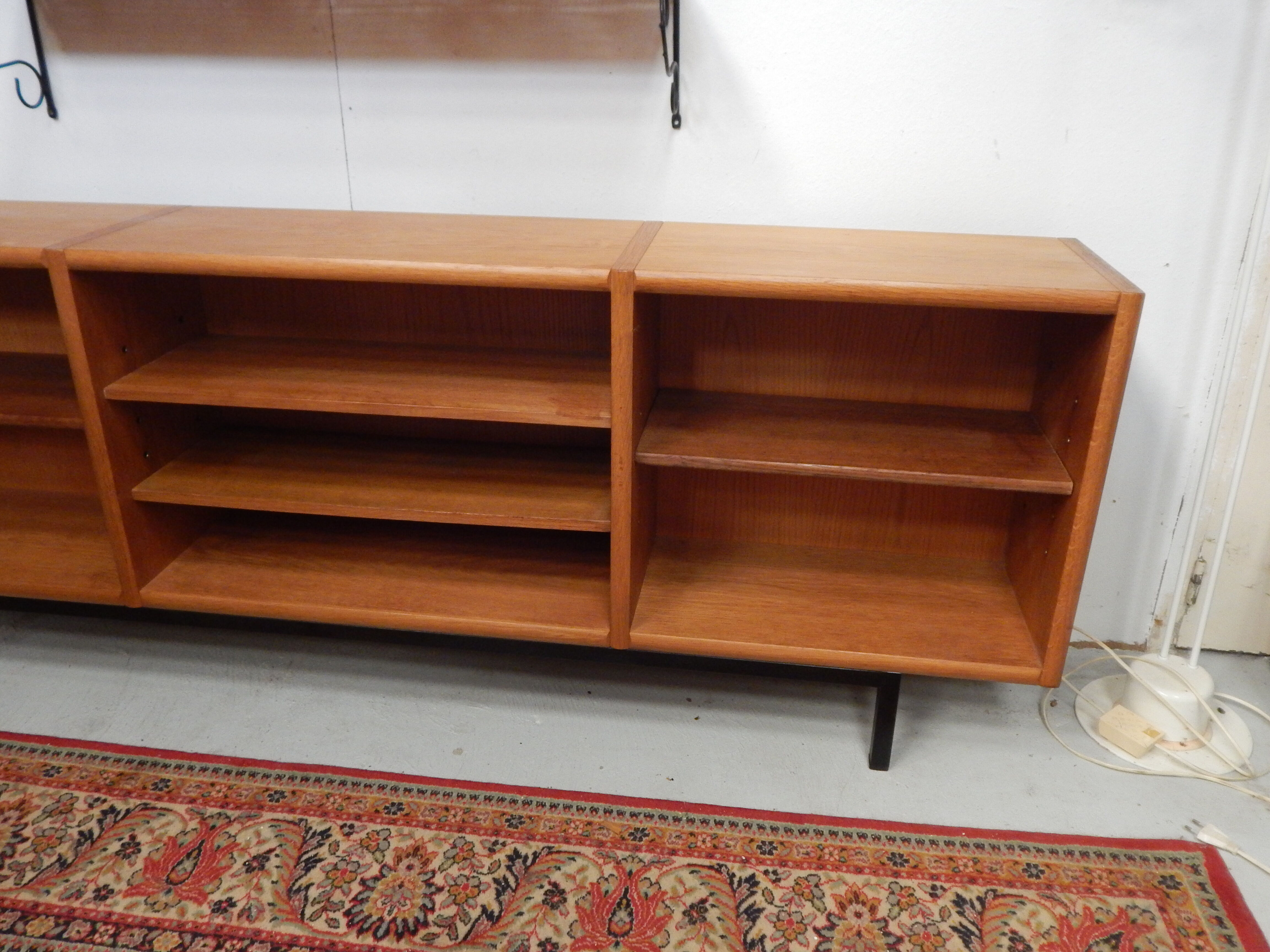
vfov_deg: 49.7
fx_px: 1027
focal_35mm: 28
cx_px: 635
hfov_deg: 63.4
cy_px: 476
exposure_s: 1/8
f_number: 3.2
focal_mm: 5.1
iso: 500
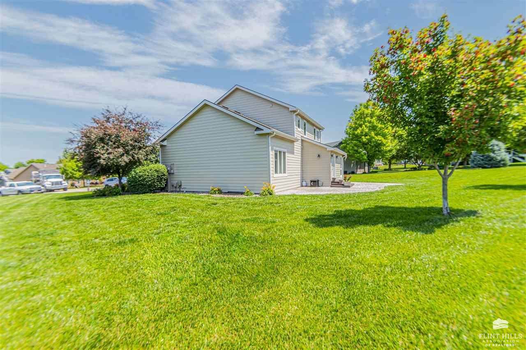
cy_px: 175
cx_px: 263
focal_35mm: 15
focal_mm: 10
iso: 100
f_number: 7.1
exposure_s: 1/250
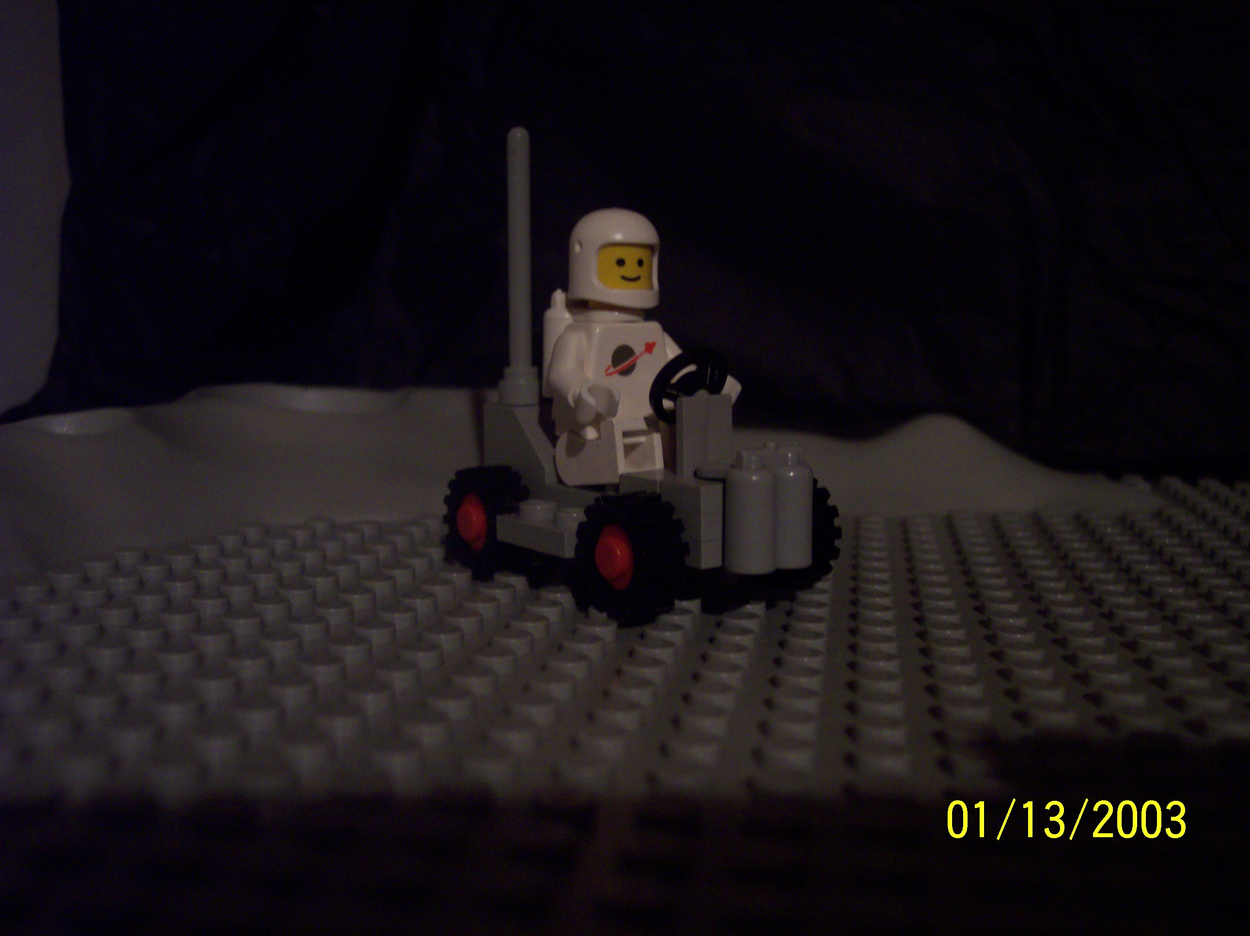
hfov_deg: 49.0
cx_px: 625
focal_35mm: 38
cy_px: 468
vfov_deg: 37.7
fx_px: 1371
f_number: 2.8
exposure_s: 1/8
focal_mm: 8
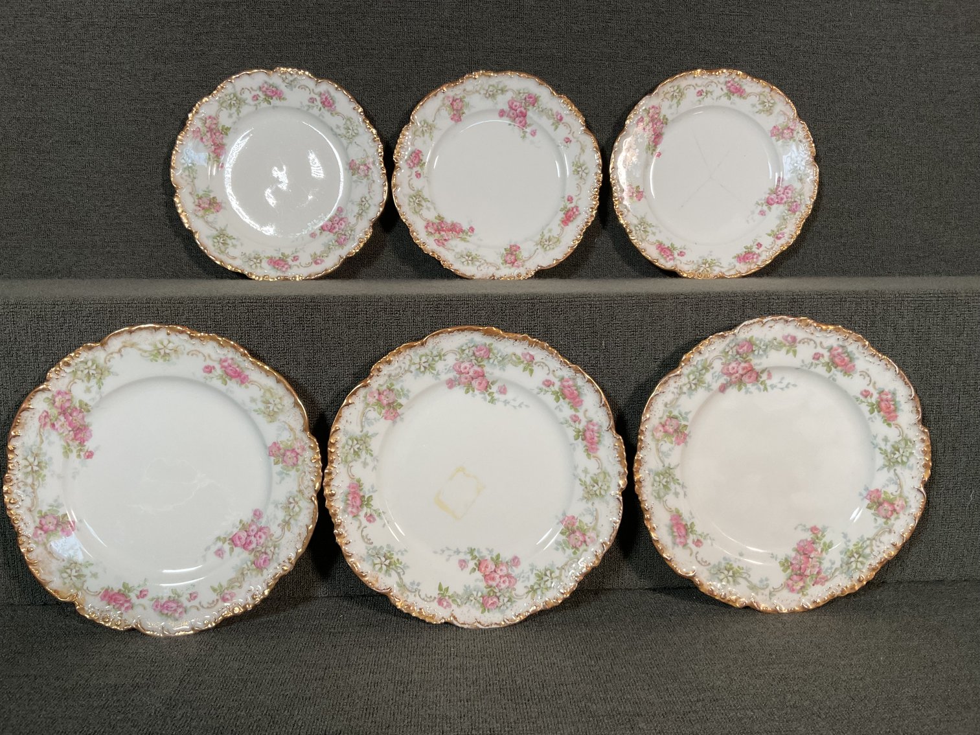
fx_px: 821
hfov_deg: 61.7
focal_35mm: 29
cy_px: 368
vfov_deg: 48.2
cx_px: 490
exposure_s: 1/120
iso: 64
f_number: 1.8
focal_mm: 3
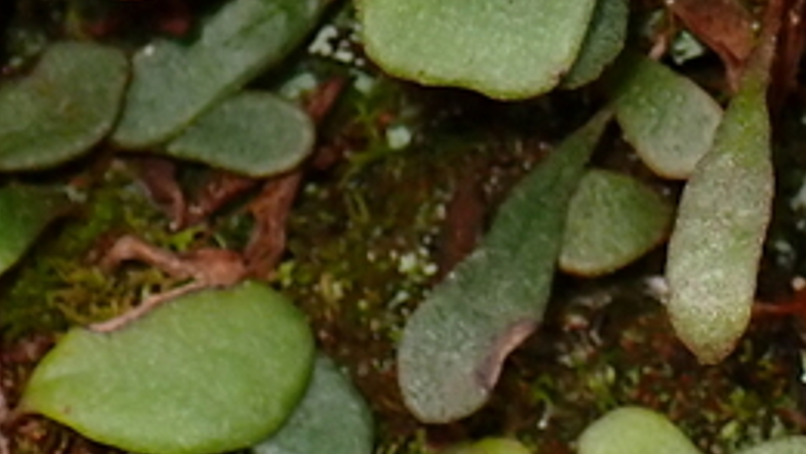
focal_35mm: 195
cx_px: 763
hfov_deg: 11.0
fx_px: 4169
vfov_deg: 6.0
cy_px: -573
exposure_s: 1/80
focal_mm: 7.31
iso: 200
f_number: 4
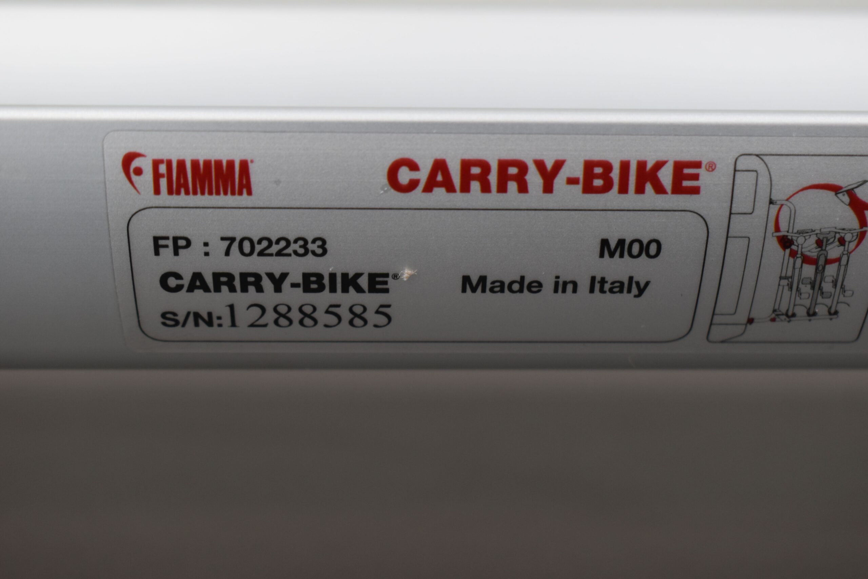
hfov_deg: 33.4
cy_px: 290
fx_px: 1447
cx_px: 434
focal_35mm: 60
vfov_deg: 22.6
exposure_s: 1/60
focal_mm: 40
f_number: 6.3
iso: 400
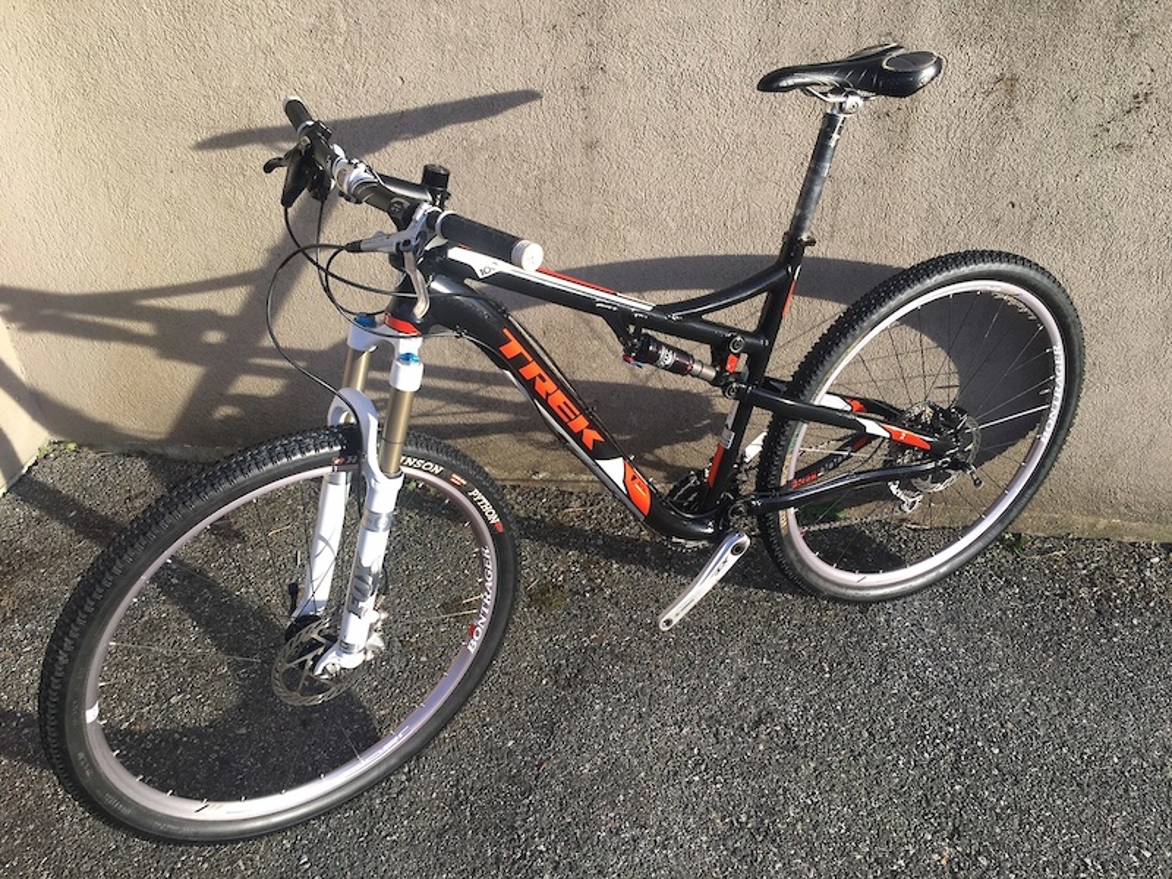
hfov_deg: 61.7
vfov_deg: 48.2
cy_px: 440
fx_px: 982
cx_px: 586
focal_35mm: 29
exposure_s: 1/339
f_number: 2.2
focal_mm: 4.15
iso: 25
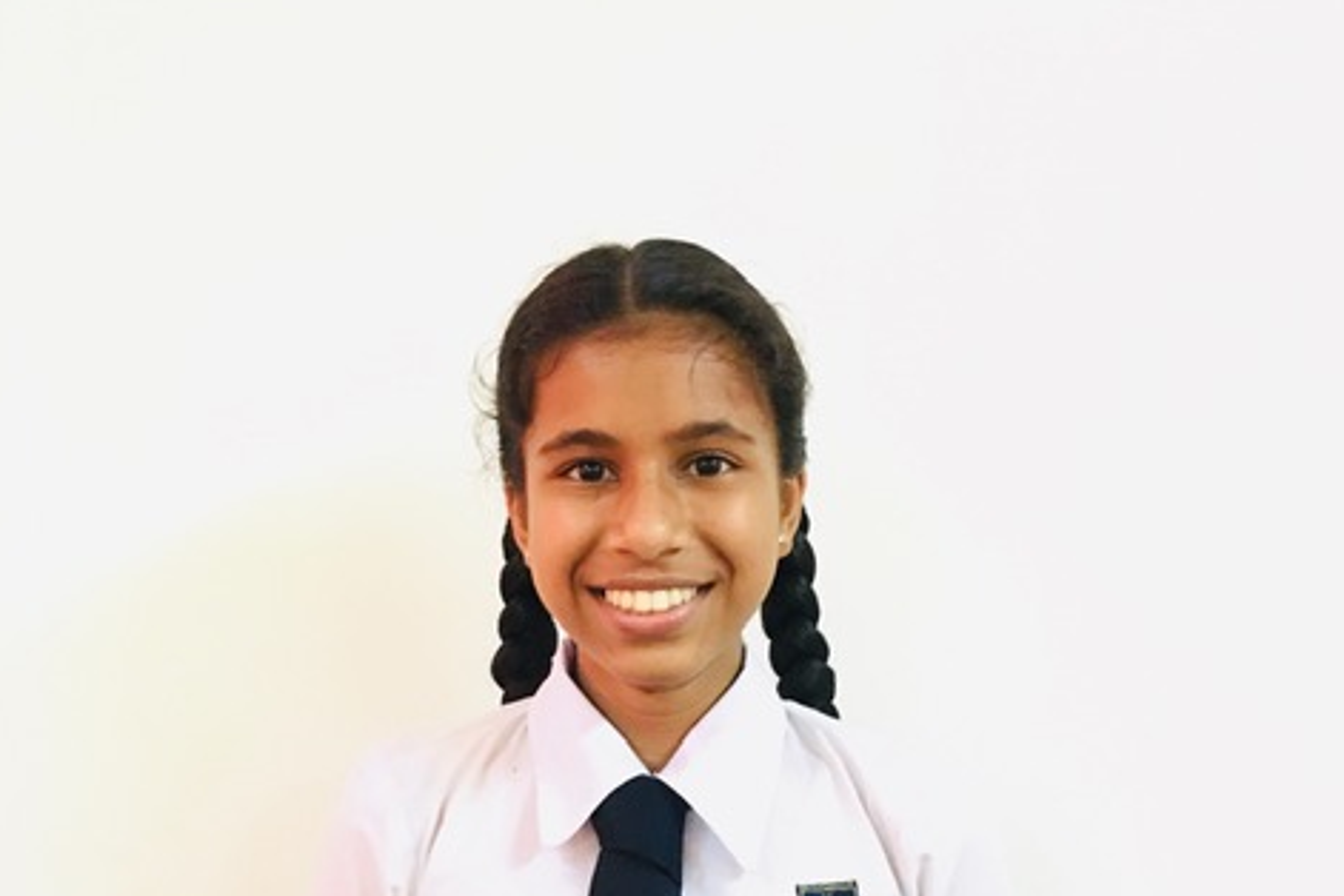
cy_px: 739
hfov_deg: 47.4
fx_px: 1531
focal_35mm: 41
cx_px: 665
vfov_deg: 31.6
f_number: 2.2
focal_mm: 4.15
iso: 320
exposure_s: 1/17
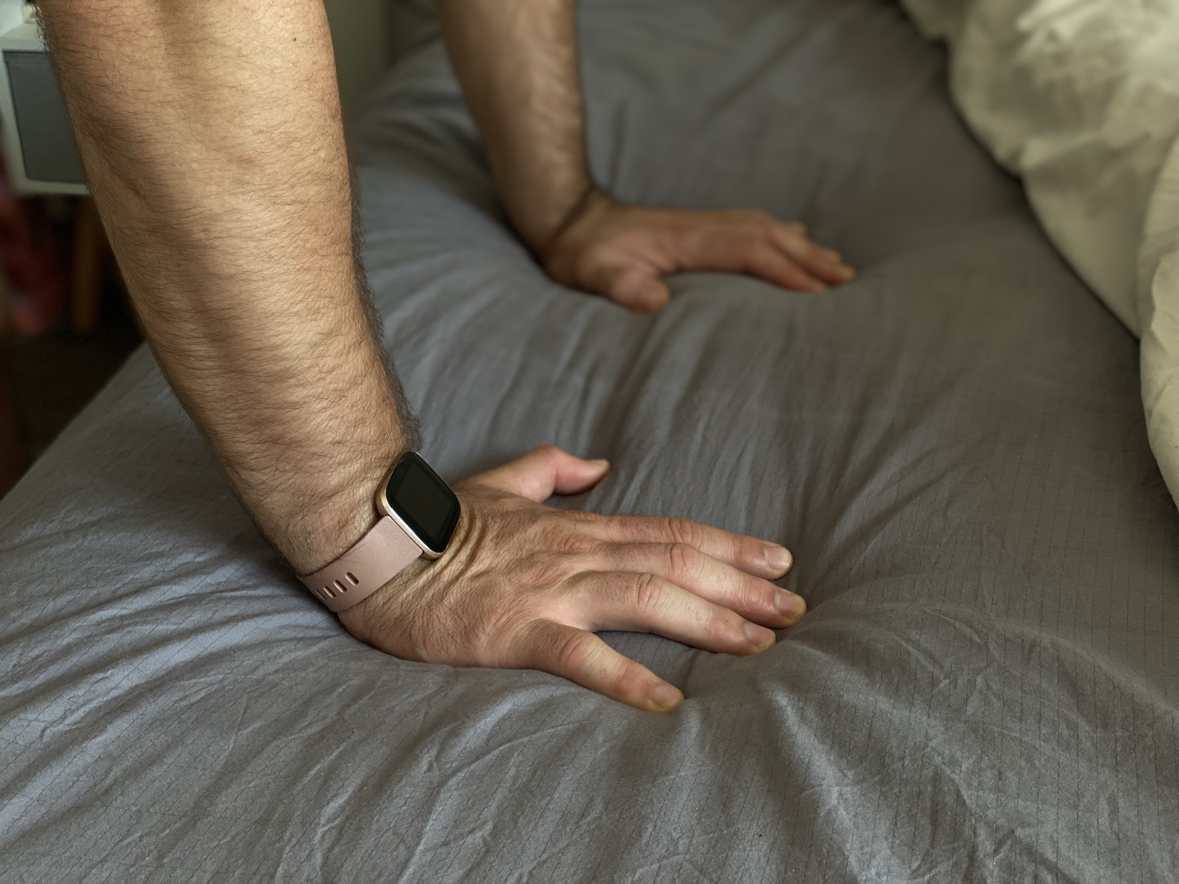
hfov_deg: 36.8
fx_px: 1771
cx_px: 590
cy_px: 442
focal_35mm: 52
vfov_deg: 28.0
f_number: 2
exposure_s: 1/122
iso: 125
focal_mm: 6
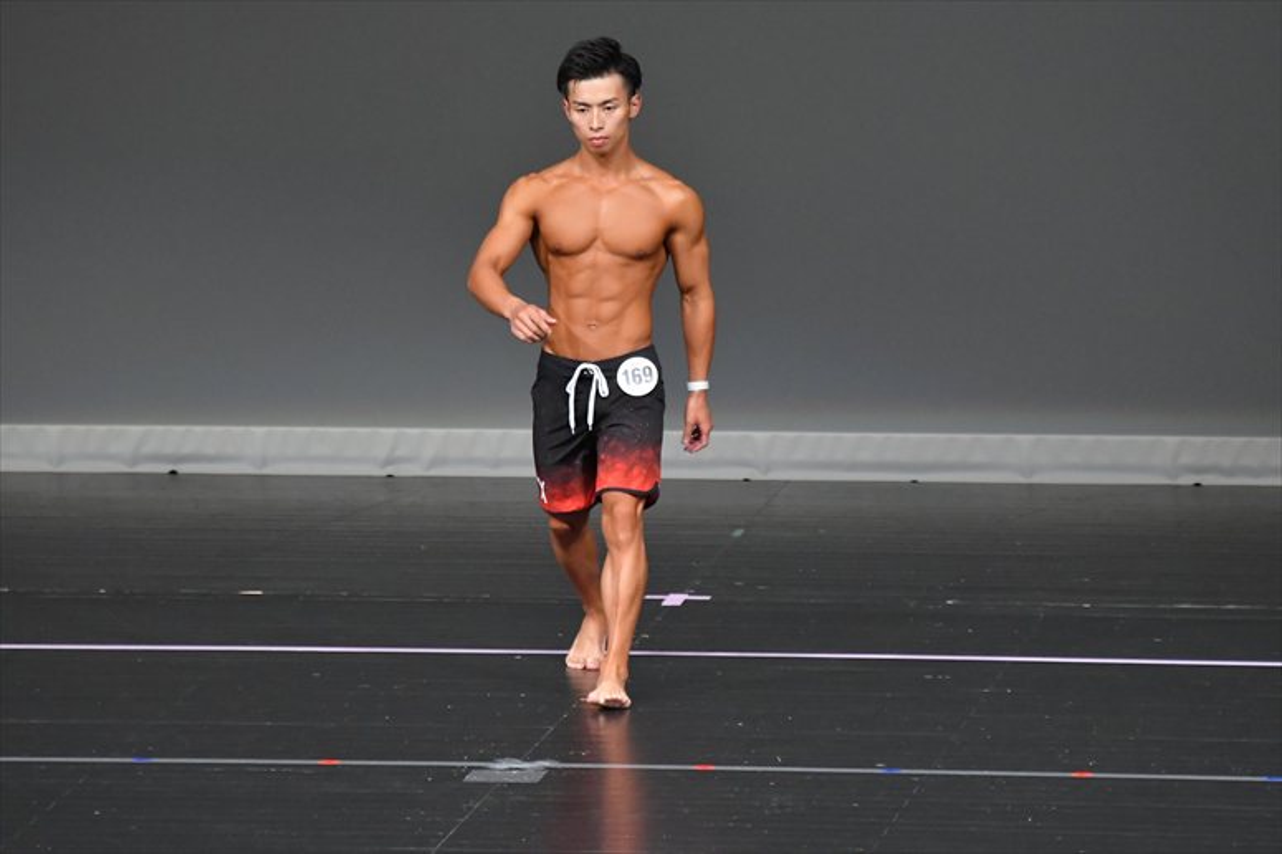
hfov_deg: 6.0
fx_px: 12280
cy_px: 427
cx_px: 641
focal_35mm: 345
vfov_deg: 4.0
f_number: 5.6
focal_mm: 230
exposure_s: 1/400
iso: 5000
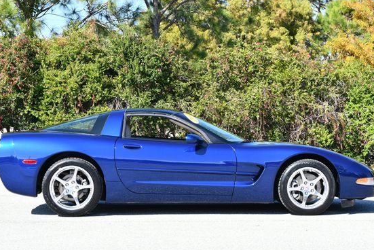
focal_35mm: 93
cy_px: 110
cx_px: 188
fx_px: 967
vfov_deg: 14.7
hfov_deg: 21.9
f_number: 8
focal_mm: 40
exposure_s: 1/250
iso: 200
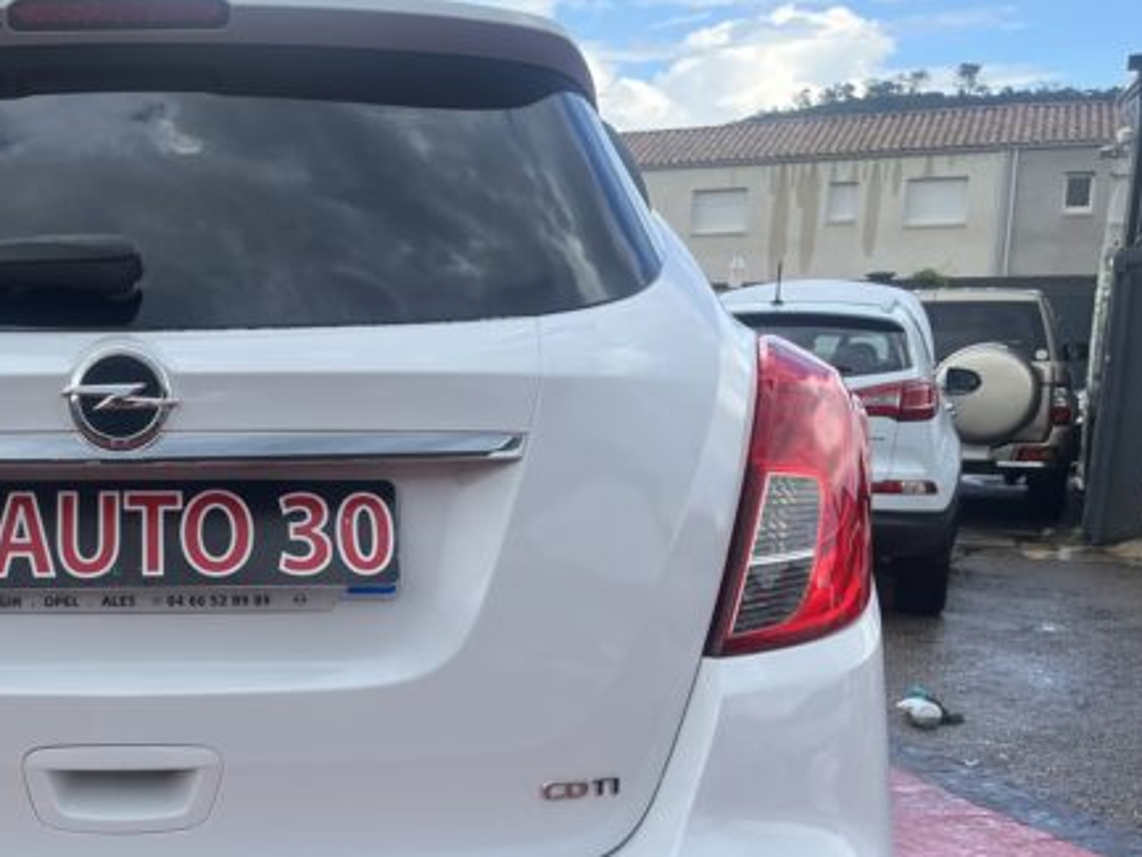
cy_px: 662
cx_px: 100
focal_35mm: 48
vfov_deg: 29.7
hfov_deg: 37.0
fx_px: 1584
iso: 50
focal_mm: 5.1
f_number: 1.6
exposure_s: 1/967
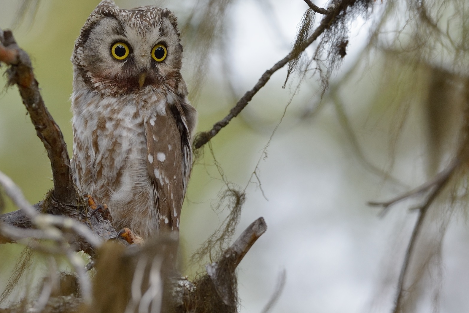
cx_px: 212
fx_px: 11867
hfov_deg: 2.3
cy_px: 156
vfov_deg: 1.5
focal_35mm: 911
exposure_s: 1/400
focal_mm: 600
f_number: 5.6
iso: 2200
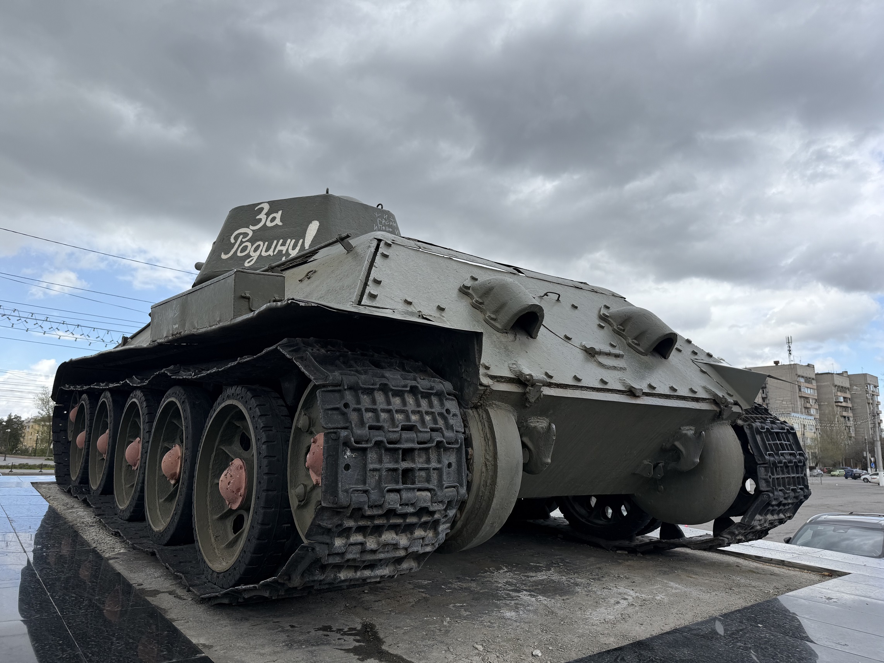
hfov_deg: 71.6
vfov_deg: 56.8
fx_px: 613
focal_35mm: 24
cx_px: 442
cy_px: 332
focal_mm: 6.76
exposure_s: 1/2445
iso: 80
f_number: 1.78
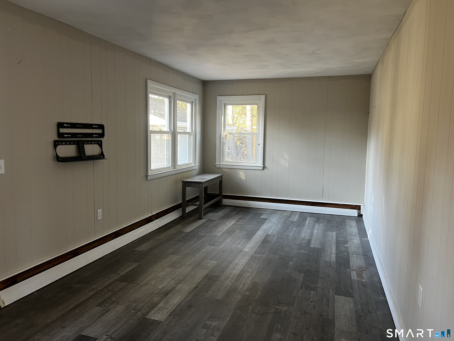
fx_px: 341
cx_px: 227
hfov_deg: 67.3
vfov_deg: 53.1
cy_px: 170
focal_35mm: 26
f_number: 1.5
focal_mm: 5.7
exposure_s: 1/60
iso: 160
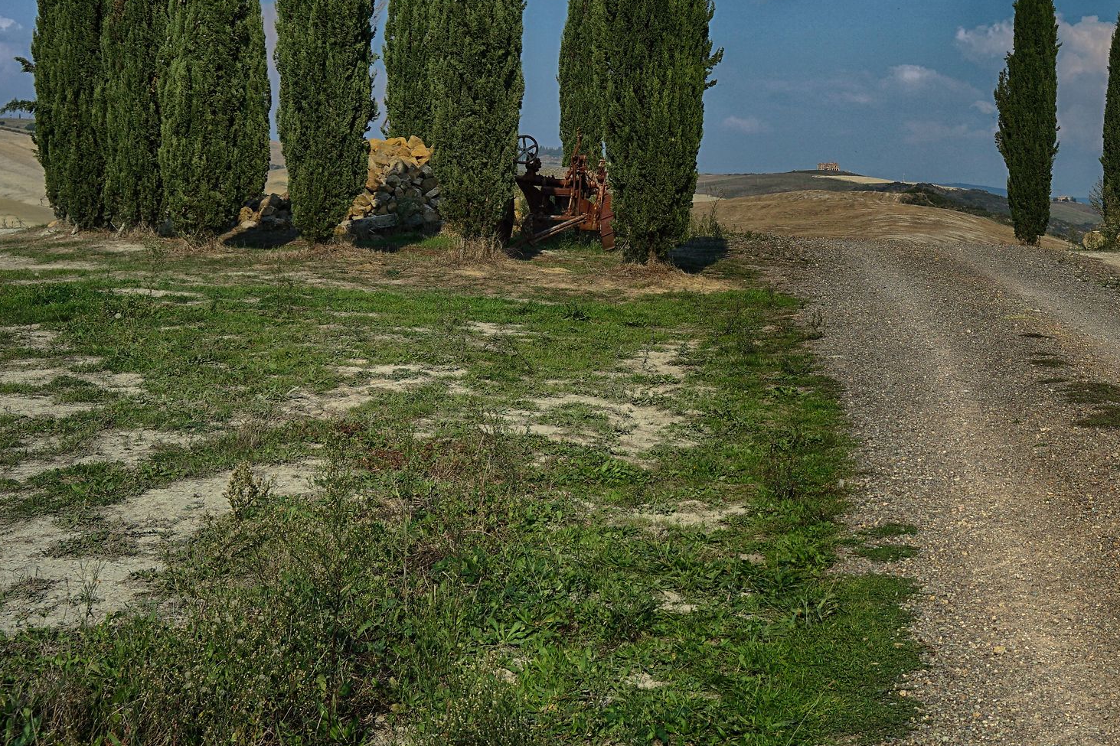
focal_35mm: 64
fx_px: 1991
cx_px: 865
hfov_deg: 30.8
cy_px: 138
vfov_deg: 21.0
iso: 100
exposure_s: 1/125
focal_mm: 39
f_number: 8
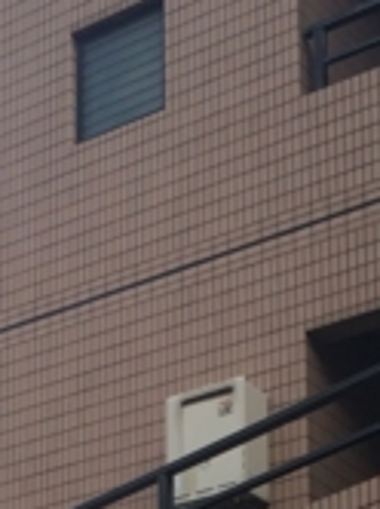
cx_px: 264
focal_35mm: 112
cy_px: 800
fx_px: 1644
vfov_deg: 15.9
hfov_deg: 13.2
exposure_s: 1/1109
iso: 32
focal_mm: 4.15
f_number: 2.2
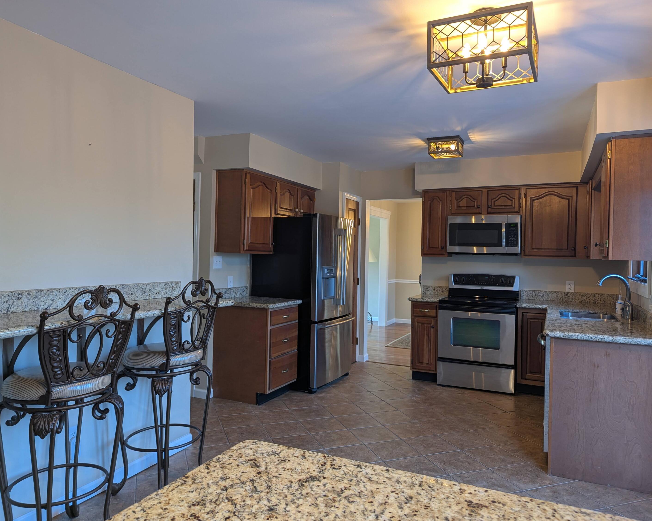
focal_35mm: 25
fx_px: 482
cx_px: 332
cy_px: 260
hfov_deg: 68.1
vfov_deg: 56.8
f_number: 1.85
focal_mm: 6.81
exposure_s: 1/24
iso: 51
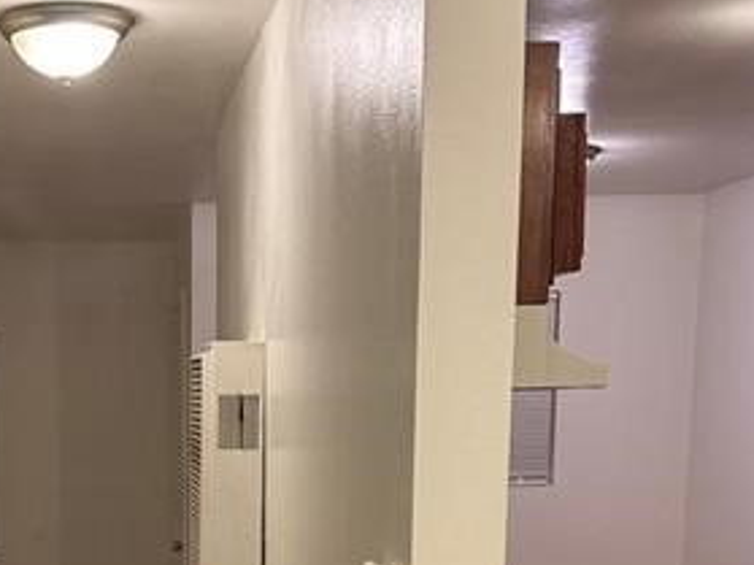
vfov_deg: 21.0
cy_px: 649
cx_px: 135
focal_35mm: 66
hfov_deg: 28.7
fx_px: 1437
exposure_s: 1/60
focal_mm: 6.86
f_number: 1.78
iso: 200
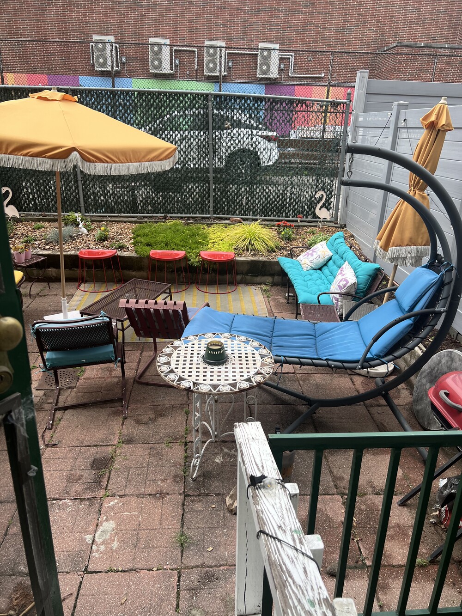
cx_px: 231
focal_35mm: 26
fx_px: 463
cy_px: 308
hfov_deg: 53.1
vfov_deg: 67.3
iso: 50
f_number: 1.5
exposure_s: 1/1431
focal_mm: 5.7
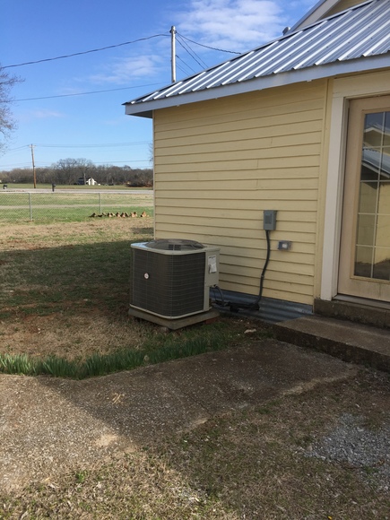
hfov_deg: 48.2
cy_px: 260
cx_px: 195
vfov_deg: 61.7
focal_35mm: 29
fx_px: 436
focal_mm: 4.15
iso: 32
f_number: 2.2
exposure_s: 1/1364
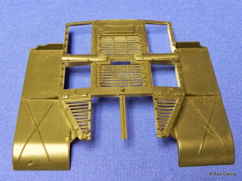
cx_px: 121
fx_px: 322
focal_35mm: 46
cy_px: 90
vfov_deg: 31.5
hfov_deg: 41.2
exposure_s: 1/13.4
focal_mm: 8.2
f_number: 3.2
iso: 400
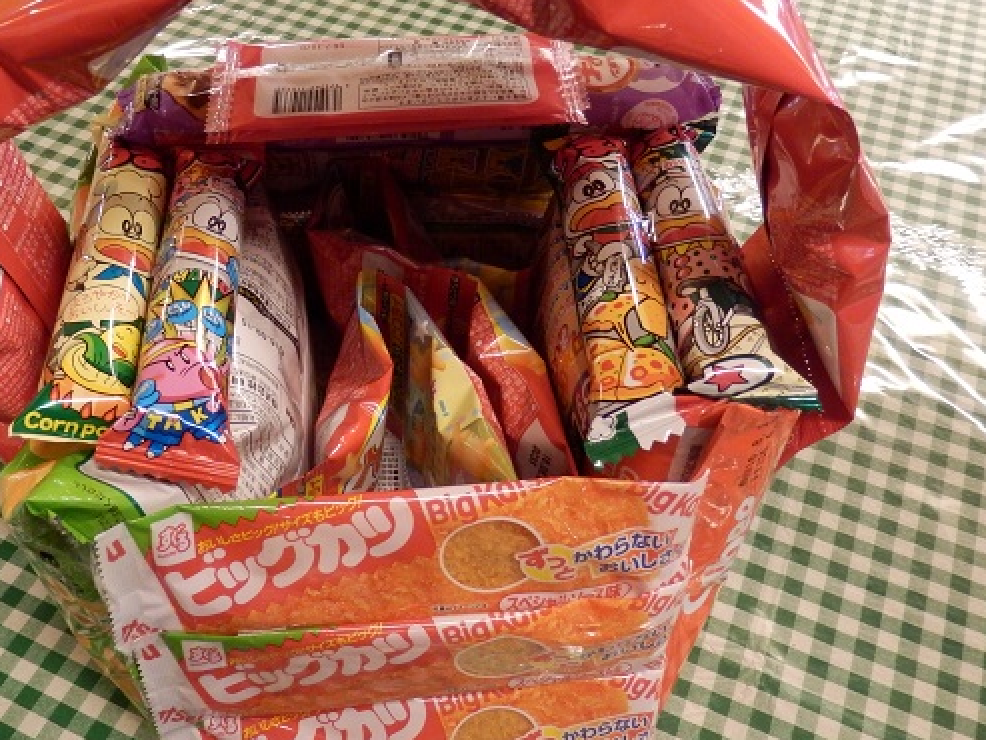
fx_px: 1083
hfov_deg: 48.6
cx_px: 376
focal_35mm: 38
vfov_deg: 37.6
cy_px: 294
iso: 400
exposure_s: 1/30
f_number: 3
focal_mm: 4.5
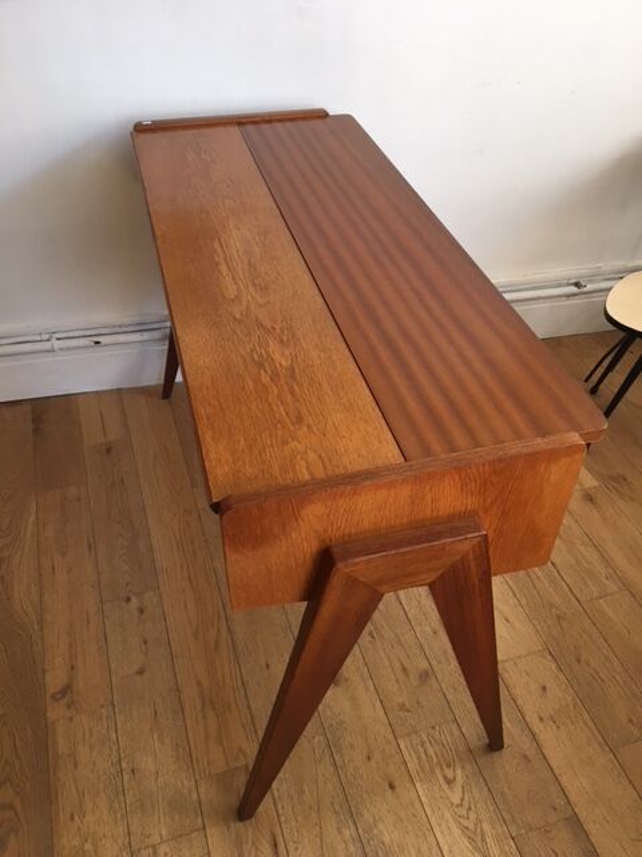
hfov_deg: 48.2
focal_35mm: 29
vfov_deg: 61.7
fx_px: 717
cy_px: 428
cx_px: 321
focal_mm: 4.15
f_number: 2.2
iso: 25
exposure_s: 1/33
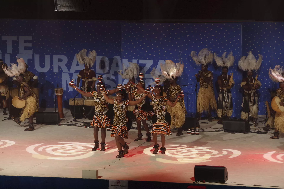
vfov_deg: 10.5
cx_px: 142
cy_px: 94
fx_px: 1025
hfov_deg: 15.8
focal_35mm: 130
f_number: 3.2
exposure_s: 1/200
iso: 3200
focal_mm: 130
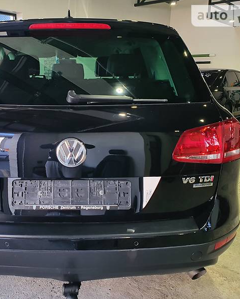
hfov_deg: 42.5
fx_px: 302
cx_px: 70
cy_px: 149
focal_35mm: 34
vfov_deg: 52.8
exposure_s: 1/100
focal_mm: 4.3
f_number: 2.4
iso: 50
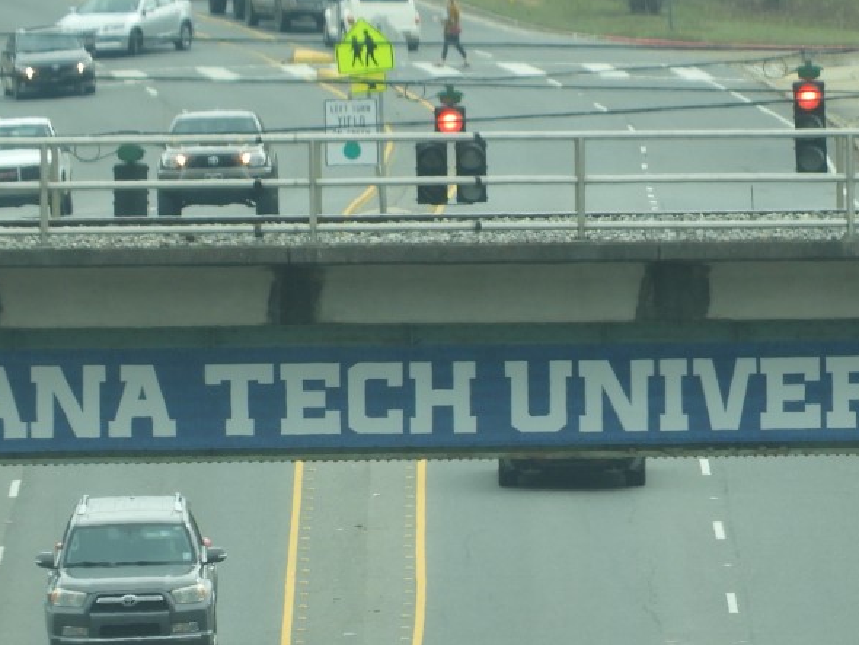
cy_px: 459
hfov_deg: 2.0
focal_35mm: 976
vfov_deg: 1.5
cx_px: 590
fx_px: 24229
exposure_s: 1/125
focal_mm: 71.7
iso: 100
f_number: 5.6
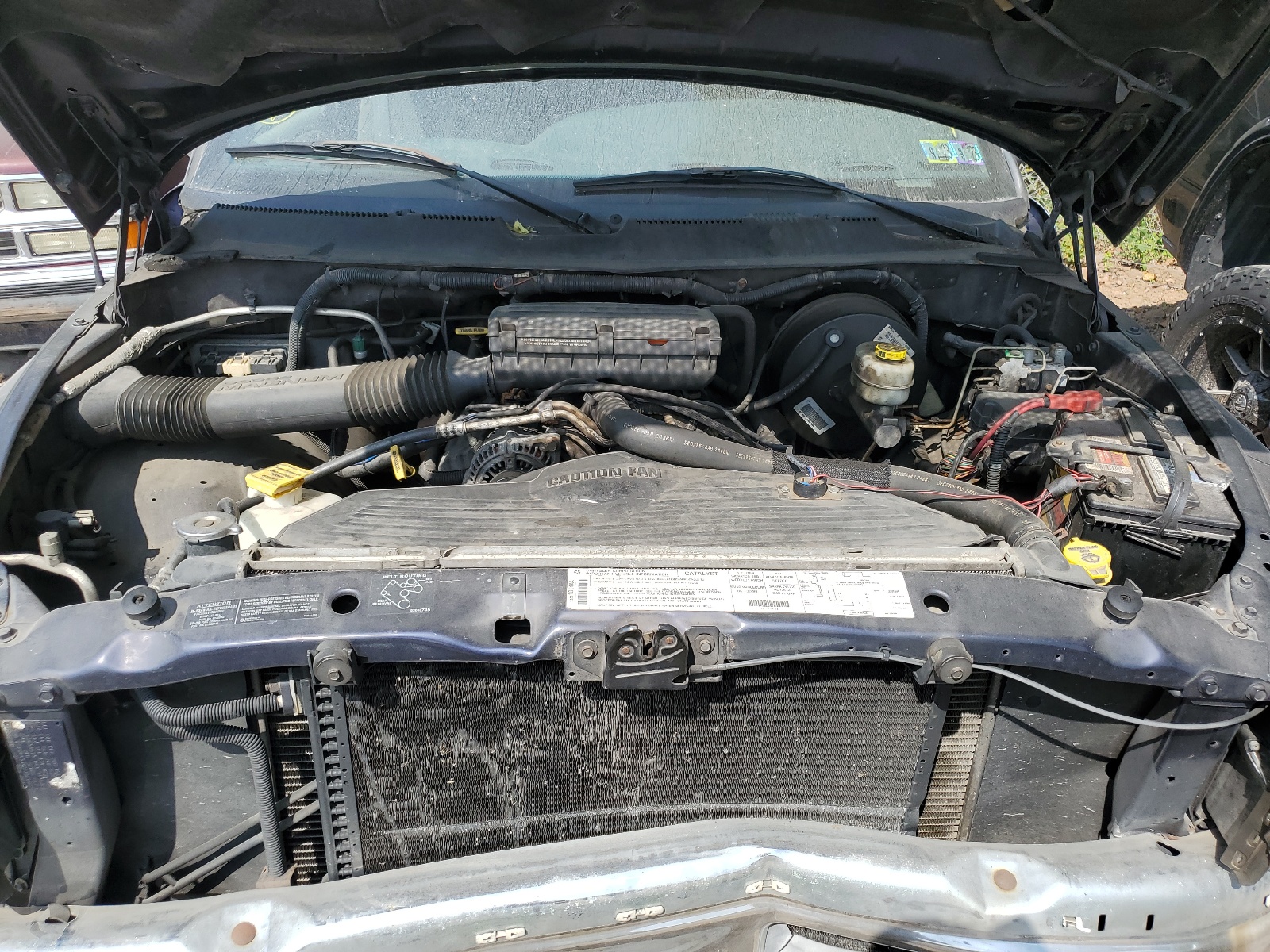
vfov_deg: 53.1
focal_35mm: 26
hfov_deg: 67.3
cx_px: 635
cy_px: 476
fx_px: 954
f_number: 1.5
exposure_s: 1/2000
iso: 50
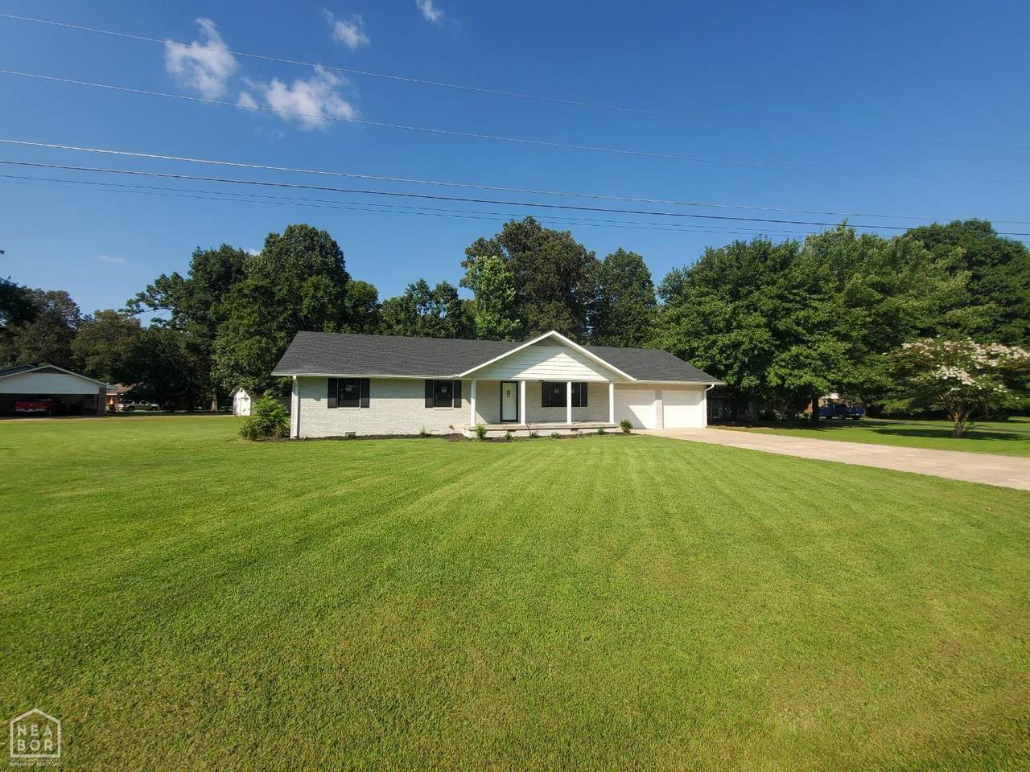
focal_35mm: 13
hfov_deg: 106.2
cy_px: 386
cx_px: 515
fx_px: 387
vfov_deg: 89.9
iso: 50
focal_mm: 1.8
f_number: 2.2
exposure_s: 1/1000
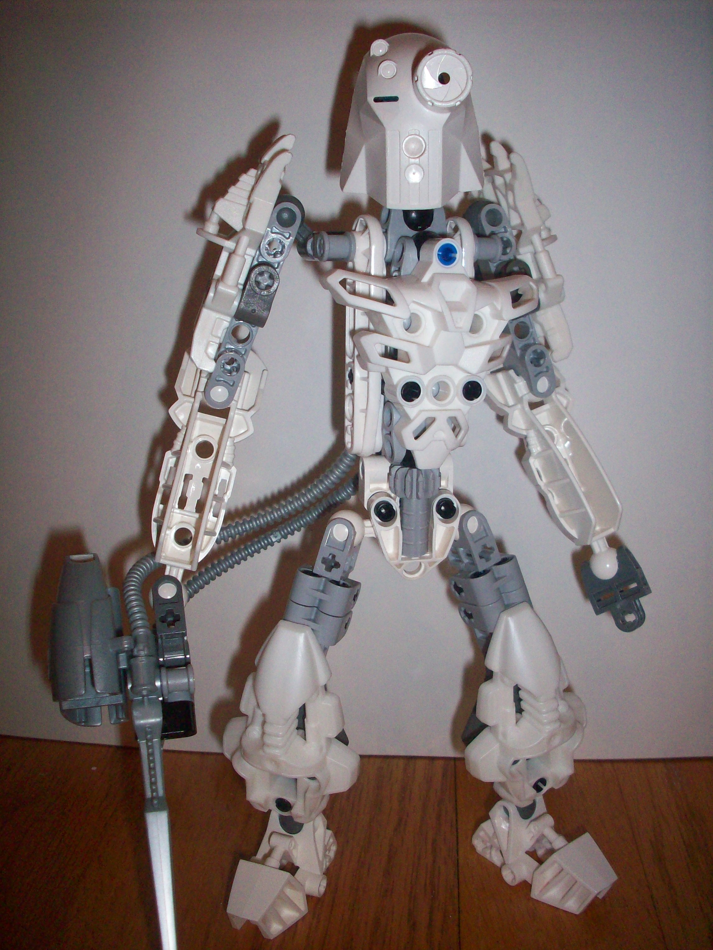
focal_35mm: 37
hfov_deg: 38.7
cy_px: 475
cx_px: 356
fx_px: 1016
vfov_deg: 50.1
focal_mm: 6.2
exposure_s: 1/64
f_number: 2.8
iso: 160
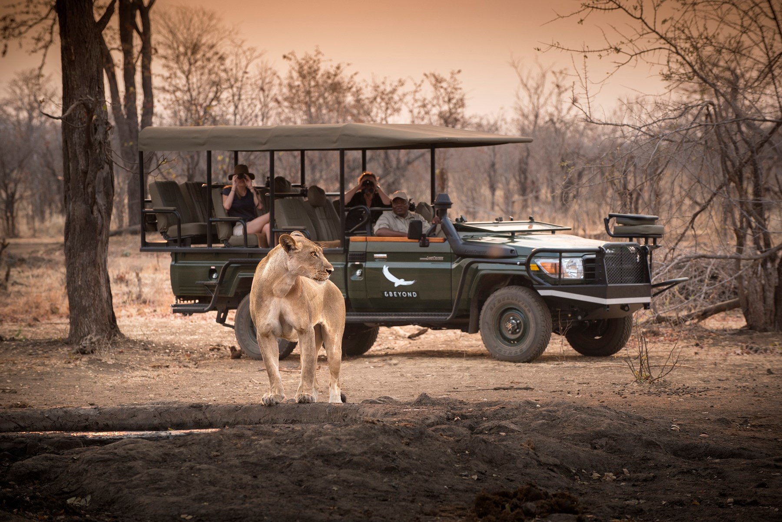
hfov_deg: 12.8
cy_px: 261
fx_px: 3476
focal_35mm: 160
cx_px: 391
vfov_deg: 8.6
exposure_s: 1/250
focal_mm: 160
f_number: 4.8
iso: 400
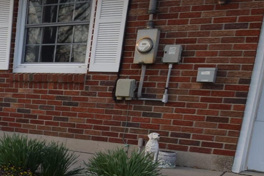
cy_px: 195
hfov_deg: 24.7
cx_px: -141
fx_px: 448
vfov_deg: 21.2
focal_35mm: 61
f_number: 7.1
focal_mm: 10
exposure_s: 1/160
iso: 400
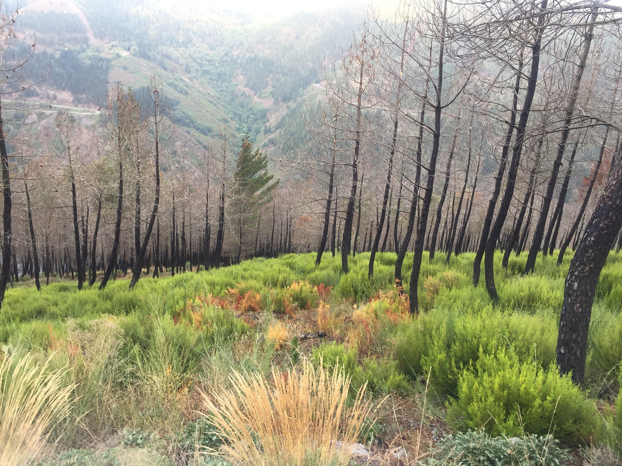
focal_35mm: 29
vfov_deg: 48.2
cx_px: 311
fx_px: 521
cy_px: 233
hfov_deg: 61.7
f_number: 2.2
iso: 50
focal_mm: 4.15
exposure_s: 1/100
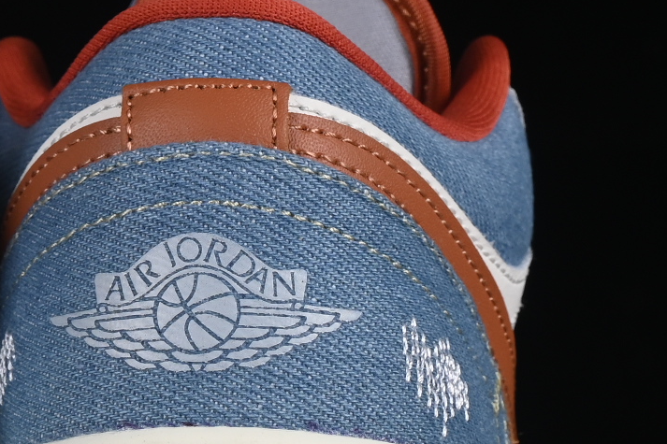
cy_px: 122
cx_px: -17
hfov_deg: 7.0
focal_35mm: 293
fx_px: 5427
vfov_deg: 4.7
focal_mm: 50
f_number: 8
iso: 160
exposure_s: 1/80
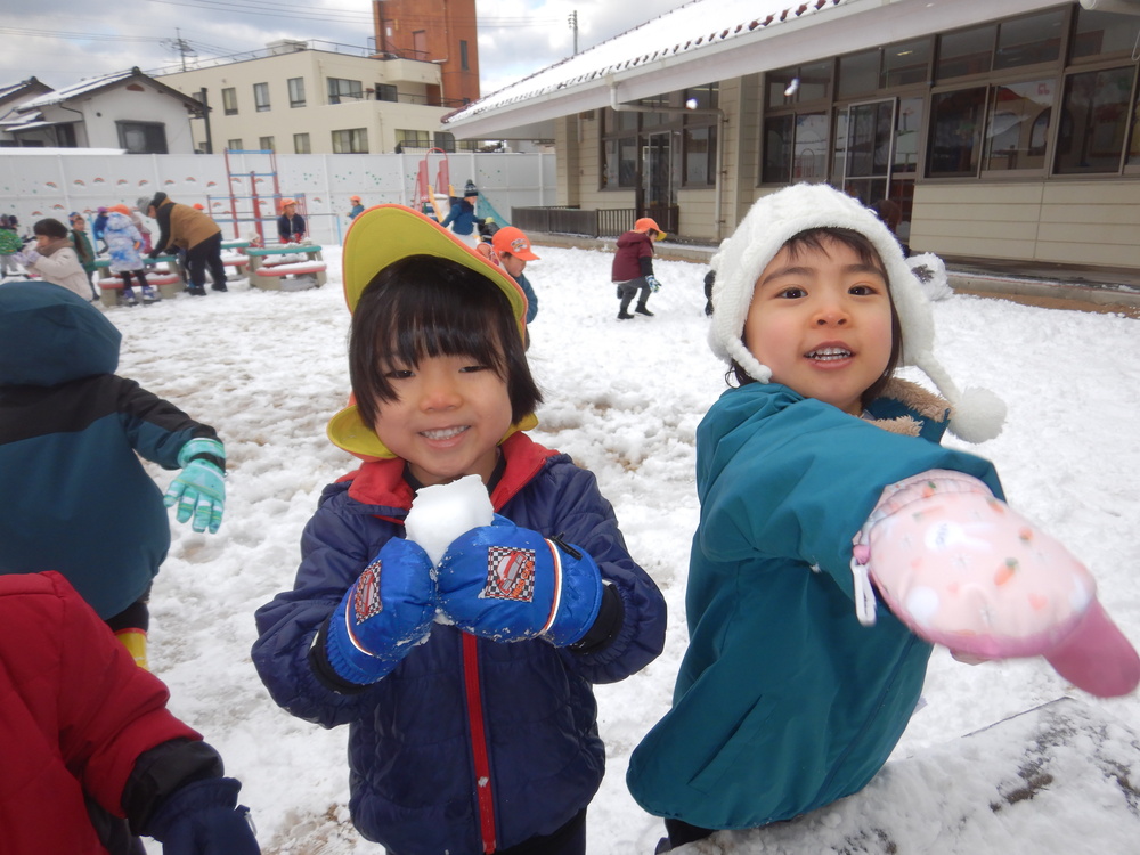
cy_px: 428
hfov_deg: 71.6
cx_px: 570
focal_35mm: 24
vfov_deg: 56.8
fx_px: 790
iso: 125
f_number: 2.8
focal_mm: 4.3
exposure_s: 1/800
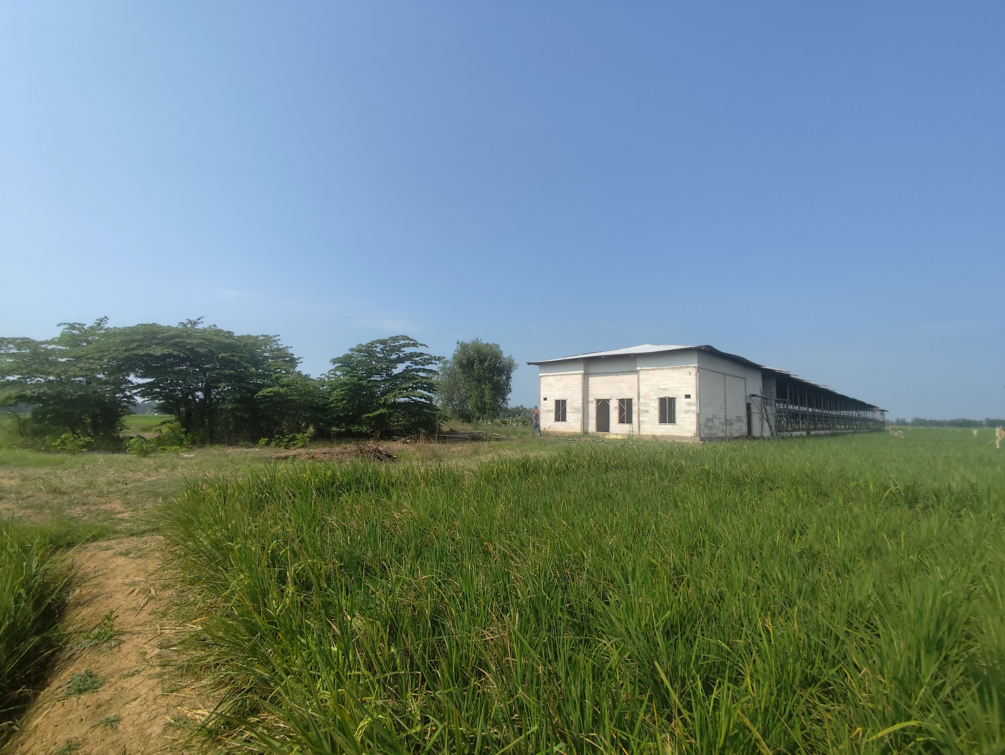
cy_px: 378
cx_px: 502
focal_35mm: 16
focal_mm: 1.65
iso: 50
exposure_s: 1/1380
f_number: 2.2
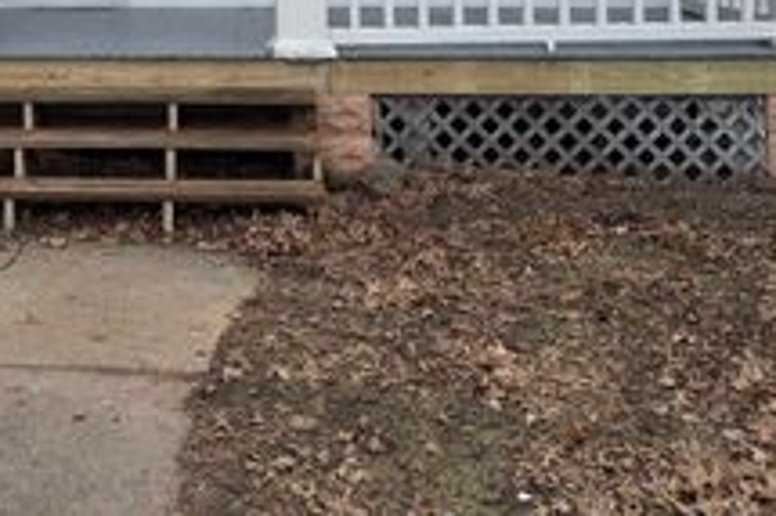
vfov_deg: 21.2
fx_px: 1249
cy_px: -153
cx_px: 137
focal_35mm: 58
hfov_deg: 33.4
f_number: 1.78
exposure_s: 1/607
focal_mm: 6.76
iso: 100
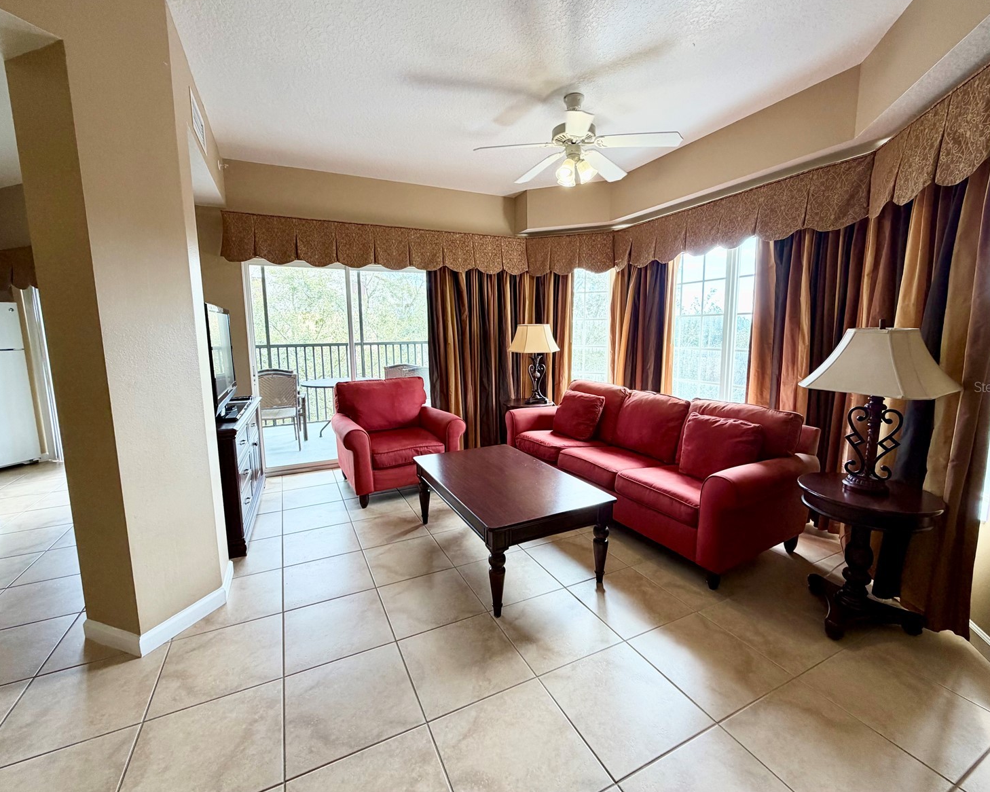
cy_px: 386
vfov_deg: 84.0
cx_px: 495
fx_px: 439
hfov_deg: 96.8
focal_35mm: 15
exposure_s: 1/120
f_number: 2.2
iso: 125
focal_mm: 2.22
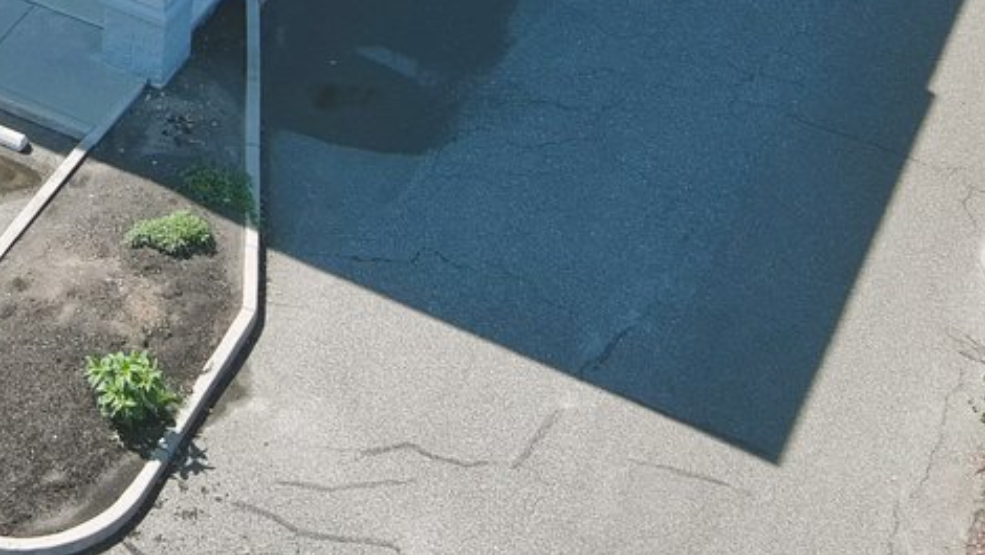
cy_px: -571
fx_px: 2875
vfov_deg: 10.2
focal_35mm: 110
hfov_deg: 18.5
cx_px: -188
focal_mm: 10.57
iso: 100
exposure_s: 1/640
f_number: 2.8
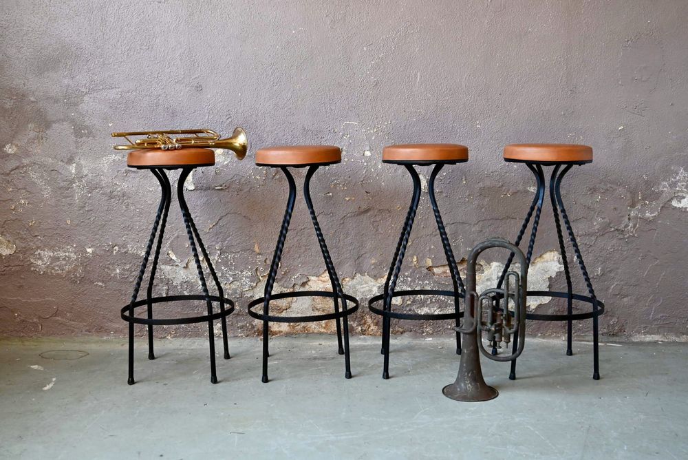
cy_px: 230
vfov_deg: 35.1
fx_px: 727
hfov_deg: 50.7
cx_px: 344
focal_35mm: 38
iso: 800
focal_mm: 38
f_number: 5
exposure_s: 1/100
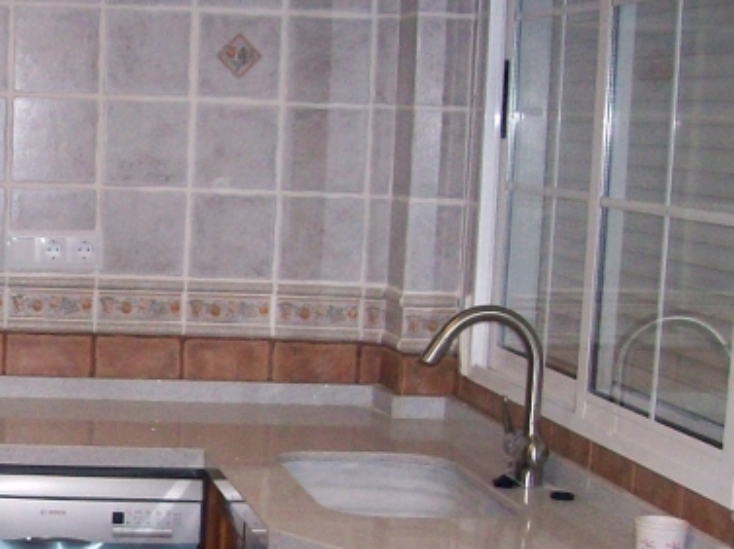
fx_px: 1822
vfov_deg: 17.1
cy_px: 368
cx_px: -128
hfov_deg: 21.3
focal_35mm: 86
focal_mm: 6
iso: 140
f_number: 2.7
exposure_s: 1/64
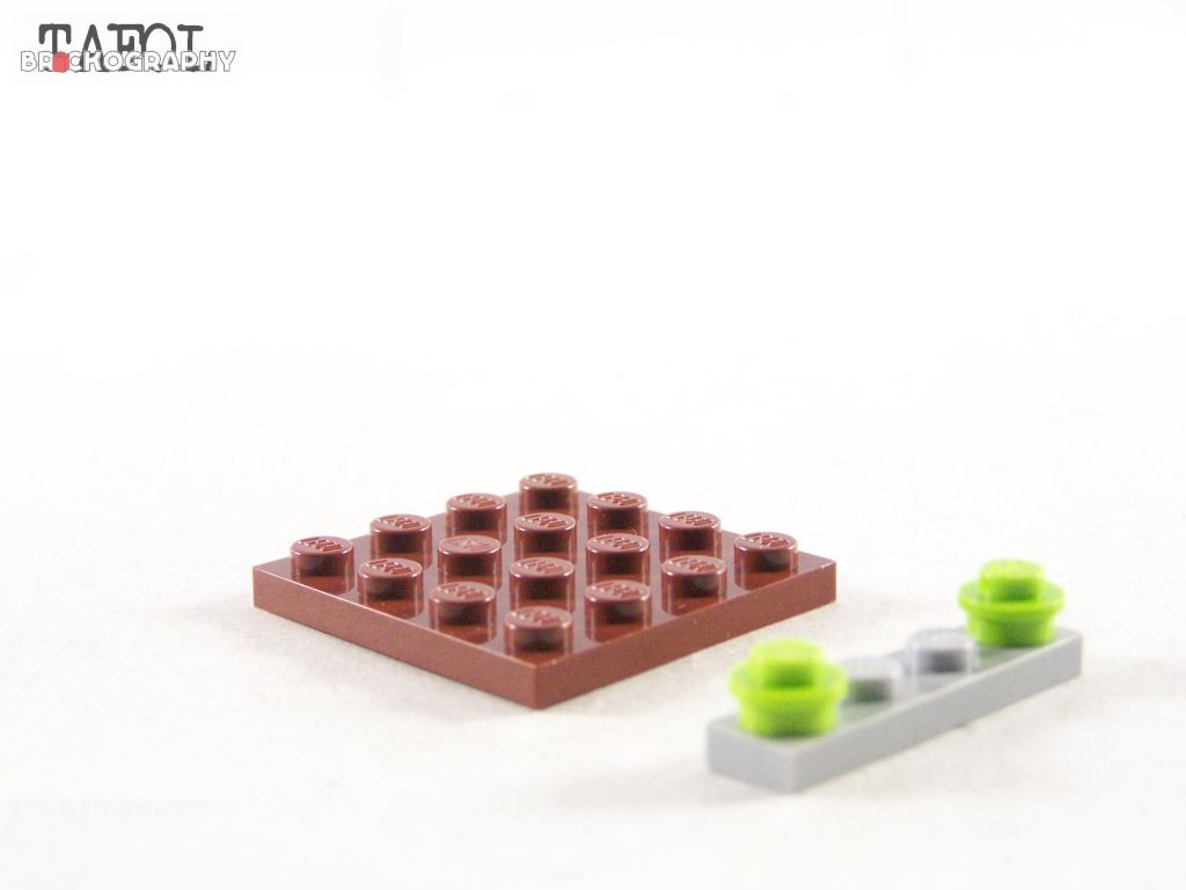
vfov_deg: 18.0
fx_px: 2809
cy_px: 445
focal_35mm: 82
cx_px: 593
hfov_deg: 23.8
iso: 400
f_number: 3.2
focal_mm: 13.7
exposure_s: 1/60
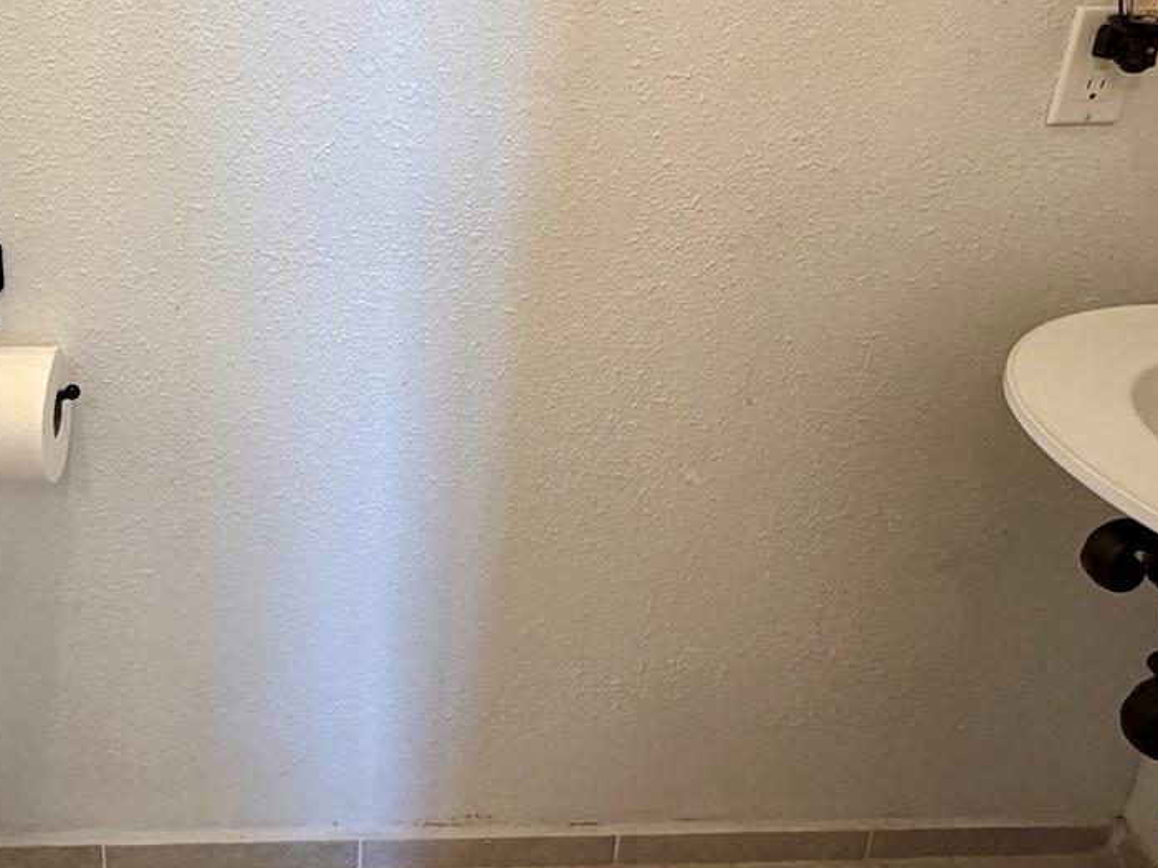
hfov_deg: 54.0
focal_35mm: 32
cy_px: 250
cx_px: 280
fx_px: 1070
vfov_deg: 43.2
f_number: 2.2
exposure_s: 1/60
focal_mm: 2.22
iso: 160
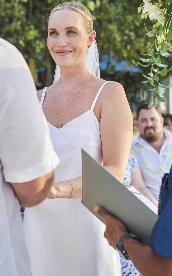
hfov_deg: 15.9
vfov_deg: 25.2
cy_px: 125
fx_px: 615
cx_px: 66
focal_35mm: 82
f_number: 2.8
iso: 160
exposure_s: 1/1250
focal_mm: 35
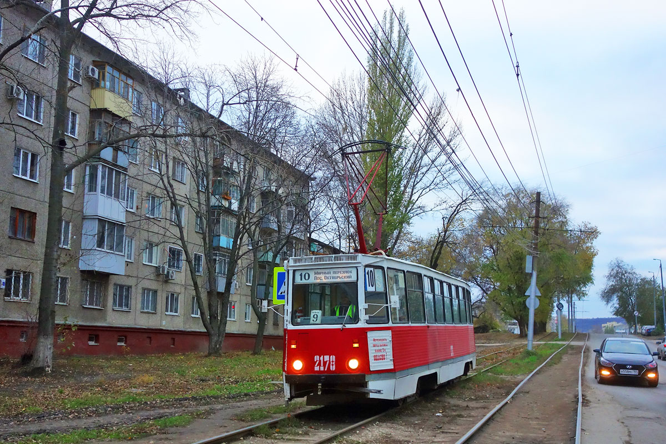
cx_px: 333
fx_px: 740
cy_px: 222
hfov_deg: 48.5
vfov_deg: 33.4
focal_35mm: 40
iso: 500
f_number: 2.8
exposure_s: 1/500
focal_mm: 14.75
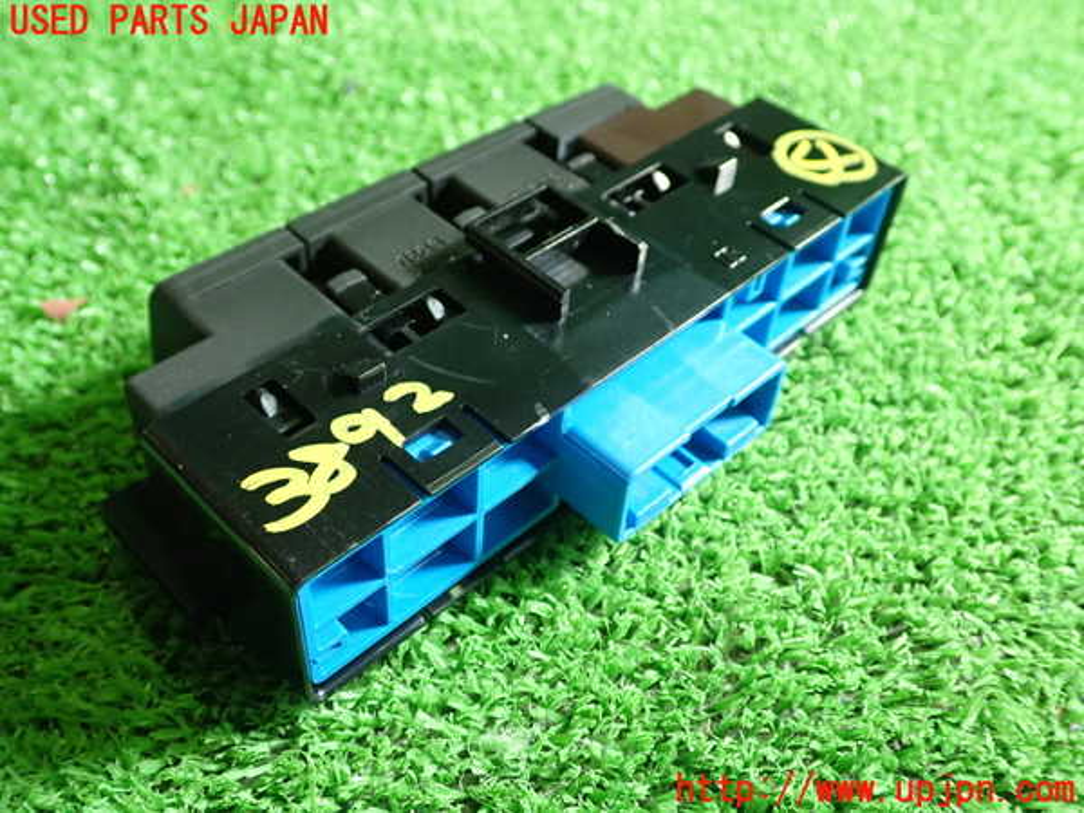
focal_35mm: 36
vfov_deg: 39.7
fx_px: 1127
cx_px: 542
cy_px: 406
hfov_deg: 51.4
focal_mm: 6.37
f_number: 2.5
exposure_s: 1/40
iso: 320
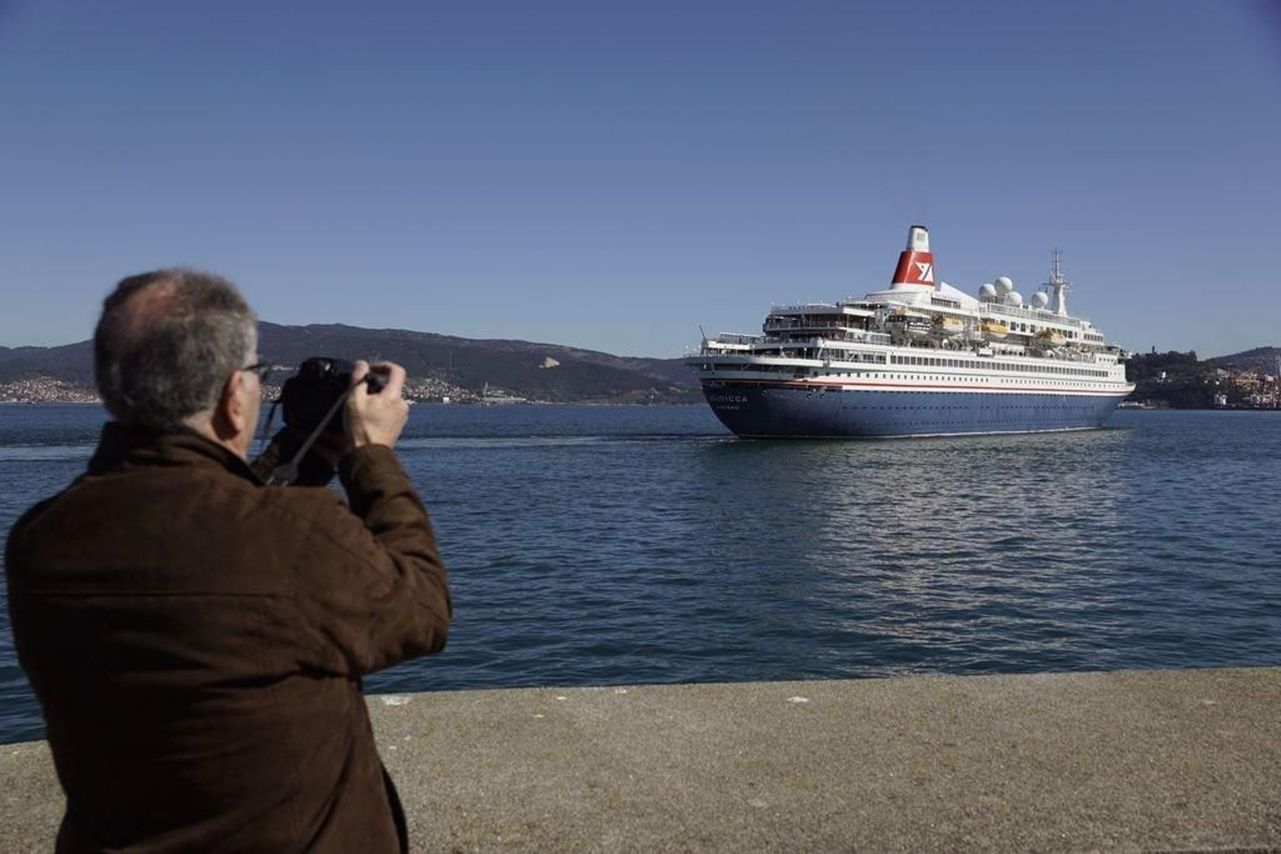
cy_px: 427
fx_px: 1174
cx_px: 640
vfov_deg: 40.0
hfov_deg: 57.2
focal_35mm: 33
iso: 100
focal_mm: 22
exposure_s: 1/1600
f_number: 4
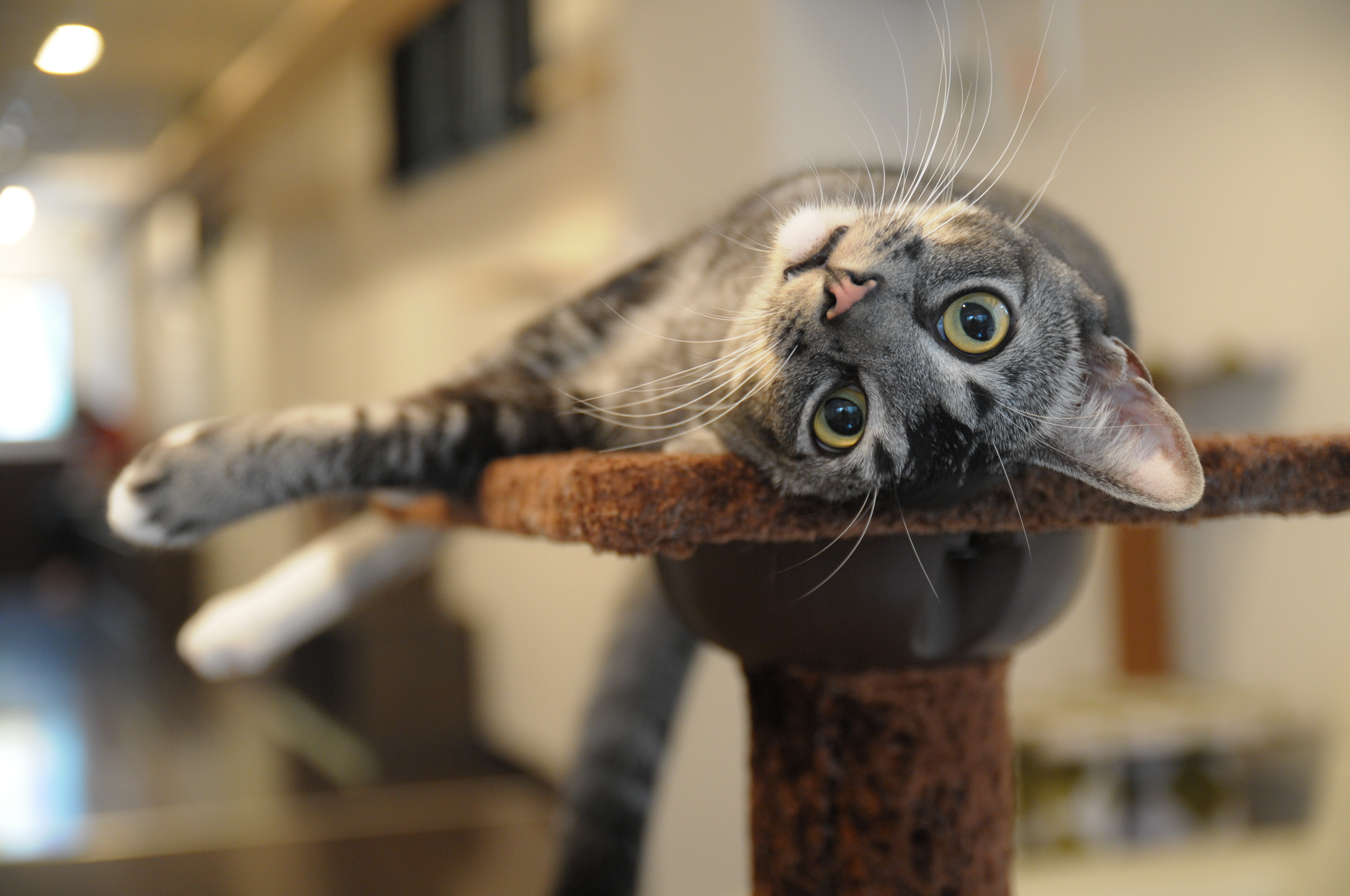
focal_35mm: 60
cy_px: 448
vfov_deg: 22.6
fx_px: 2247
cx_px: 675
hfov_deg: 33.4
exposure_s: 1/25
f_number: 2.8
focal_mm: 40
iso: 800
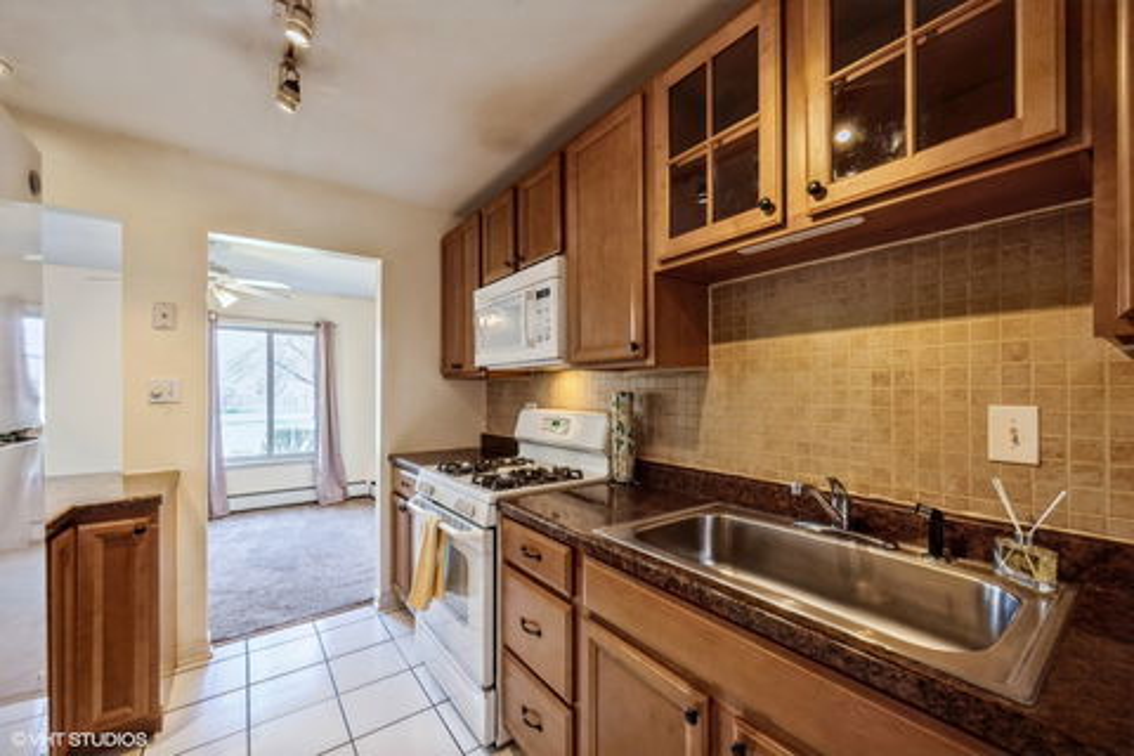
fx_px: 441
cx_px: 567
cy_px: 378
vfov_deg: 81.2
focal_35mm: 14
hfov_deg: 104.3
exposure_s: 1/10
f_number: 9
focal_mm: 14
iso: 200
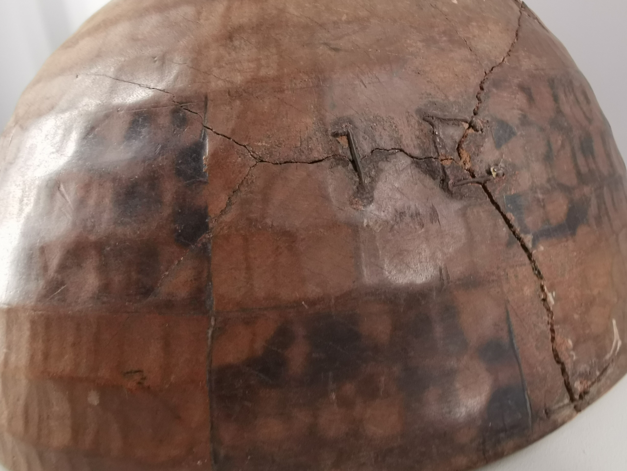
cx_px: 314
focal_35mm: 26
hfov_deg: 67.3
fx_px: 471
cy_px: 236
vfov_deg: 53.1
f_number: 2.2
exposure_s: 1/50
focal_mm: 2.35
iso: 320
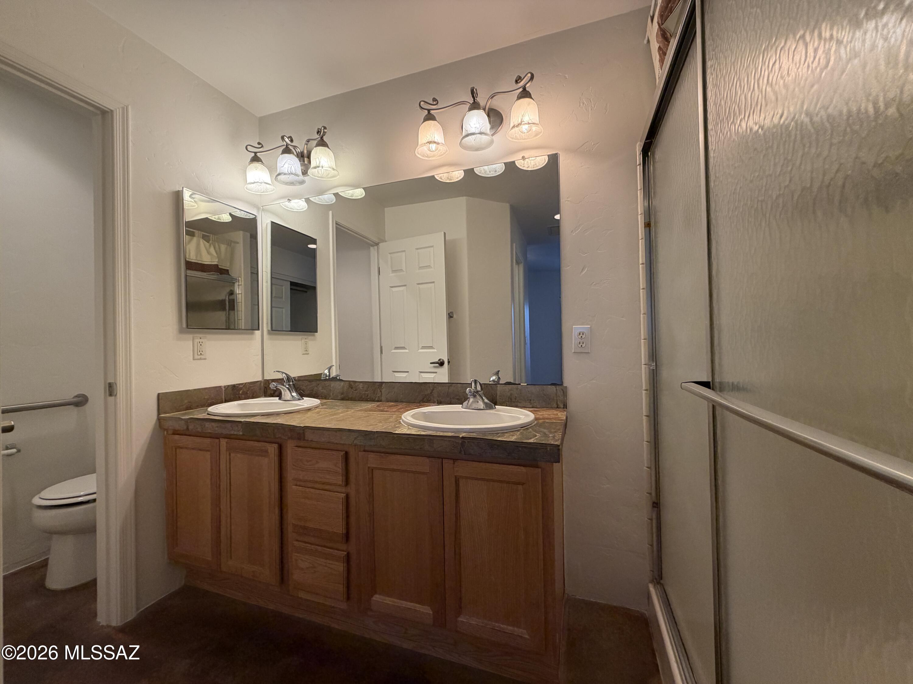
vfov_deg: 85.7
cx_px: 456
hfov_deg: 102.1
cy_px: 342
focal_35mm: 14
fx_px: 369
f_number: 2.2
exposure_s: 1/120
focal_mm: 2.22
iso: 200
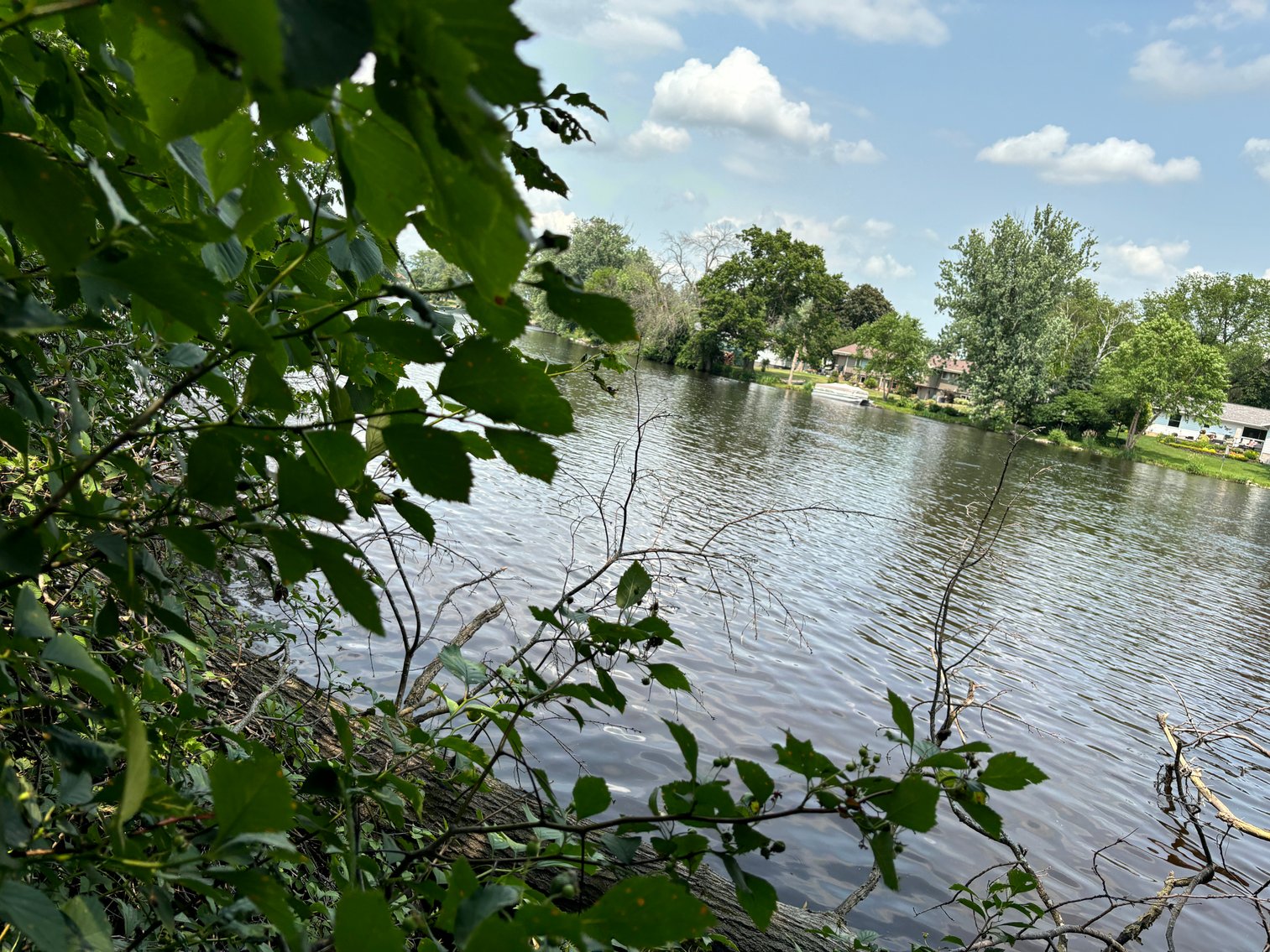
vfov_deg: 53.1
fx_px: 954
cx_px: 635
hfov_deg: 67.3
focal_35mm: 26
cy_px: 476
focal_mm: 5.96
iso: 50
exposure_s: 1/1845
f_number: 1.6
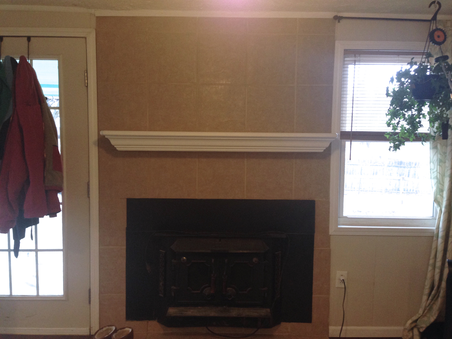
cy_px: 170
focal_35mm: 33
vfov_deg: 42.9
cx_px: 226
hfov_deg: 55.4
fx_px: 431
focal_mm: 4.12
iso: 160
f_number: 2.4
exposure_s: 1/20
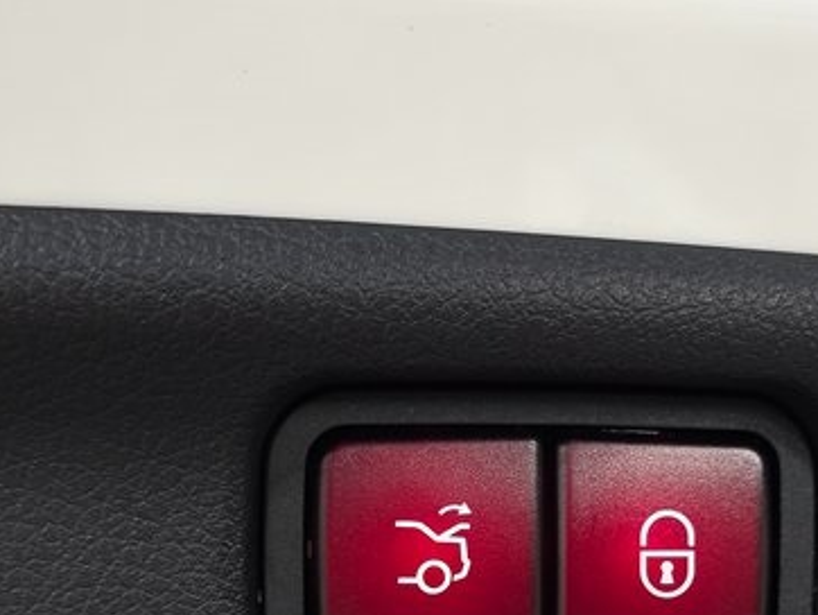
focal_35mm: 65
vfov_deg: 22.0
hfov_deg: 29.6
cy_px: 577
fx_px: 1537
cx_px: 558
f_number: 1.7
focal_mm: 6.3
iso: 64
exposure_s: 1/60
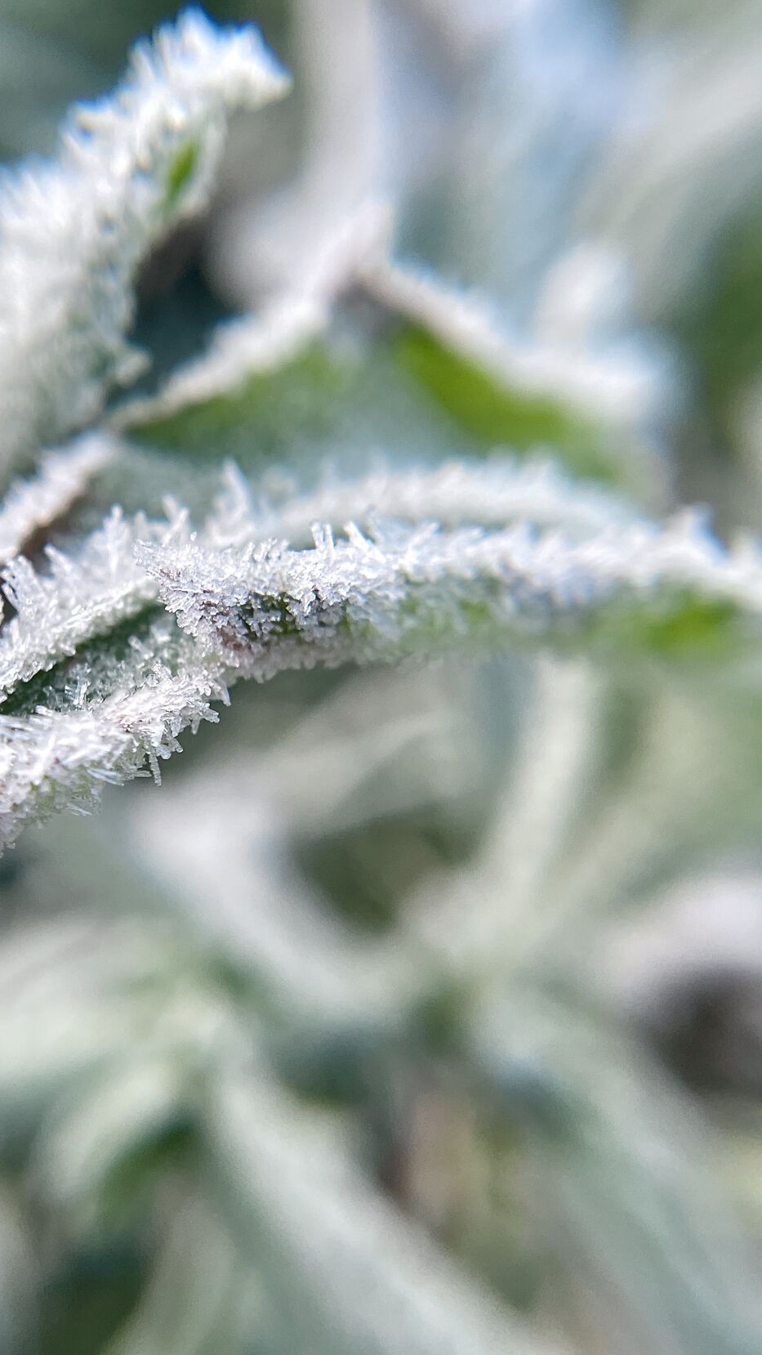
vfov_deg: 49.4
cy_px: 686
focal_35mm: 41
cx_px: 255
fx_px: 1472
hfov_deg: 28.8
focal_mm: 4.2
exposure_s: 1/121
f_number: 1.6
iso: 80
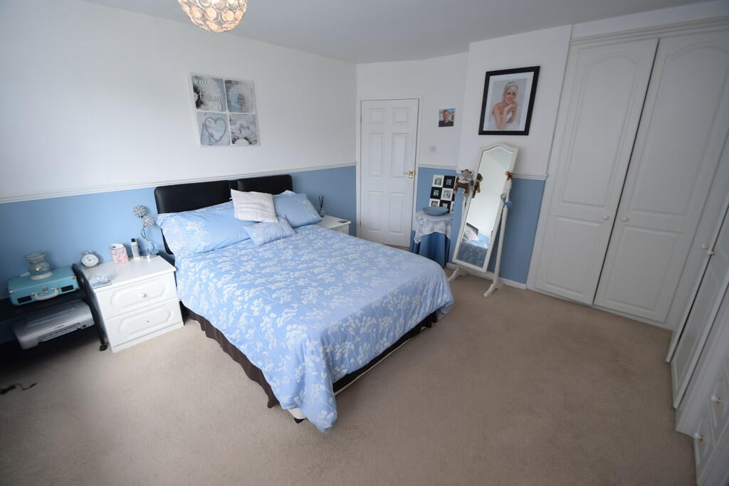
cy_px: 243
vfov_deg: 77.3
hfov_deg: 100.4
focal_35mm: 15
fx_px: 304
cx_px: 364
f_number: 4.5
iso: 400
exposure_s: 1/80
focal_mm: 10
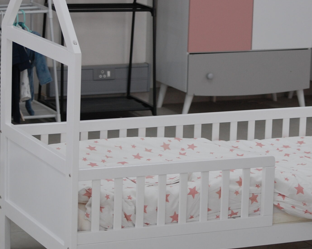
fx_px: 1328
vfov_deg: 10.7
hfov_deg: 13.4
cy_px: 99
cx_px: 225
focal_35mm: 144
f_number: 4
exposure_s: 1/60
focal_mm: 55
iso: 400
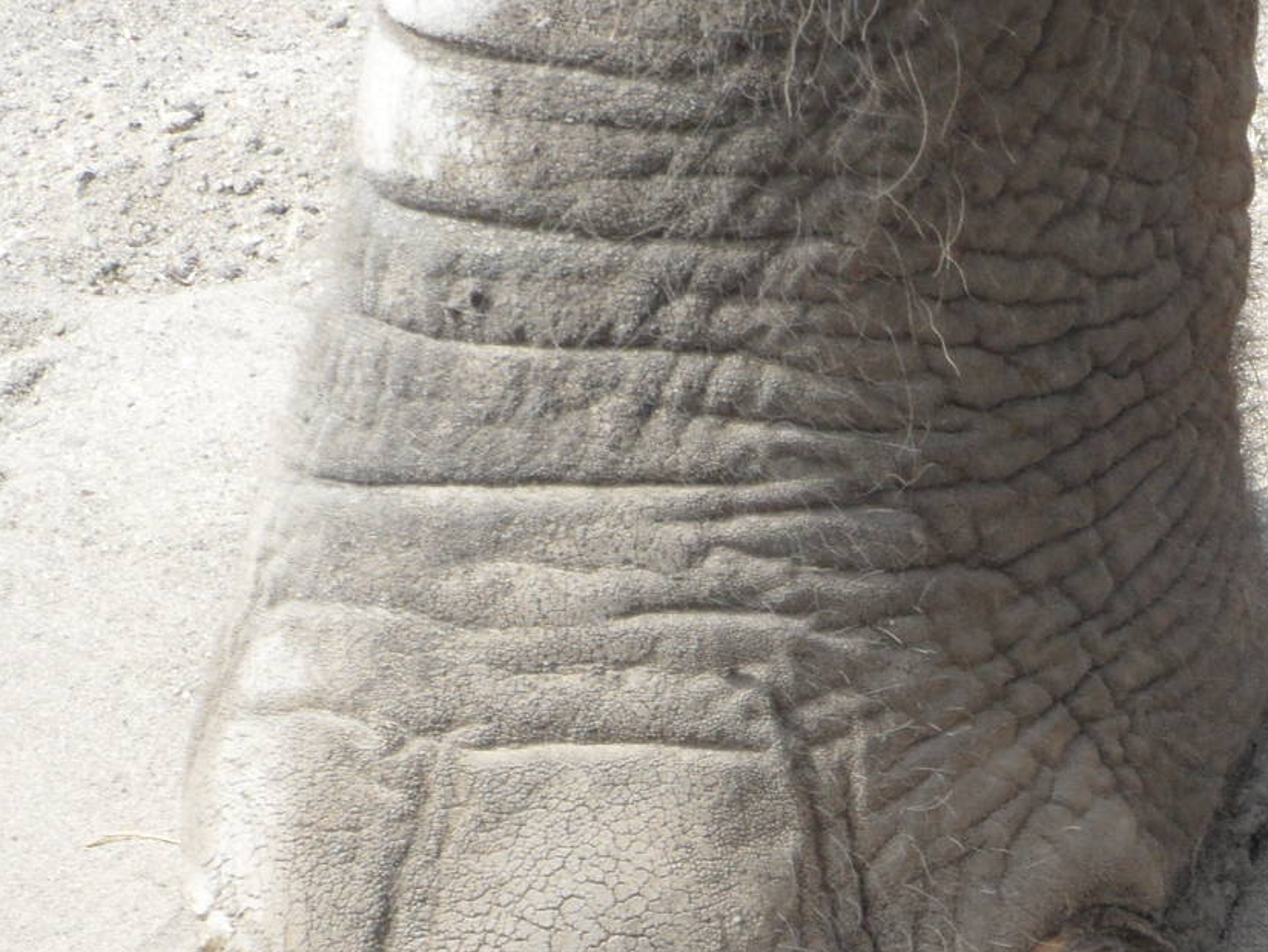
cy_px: 835
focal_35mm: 697
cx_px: 1177
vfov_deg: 2.1
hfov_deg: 2.8
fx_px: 25539
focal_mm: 58.5
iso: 200
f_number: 5.8
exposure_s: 1/250
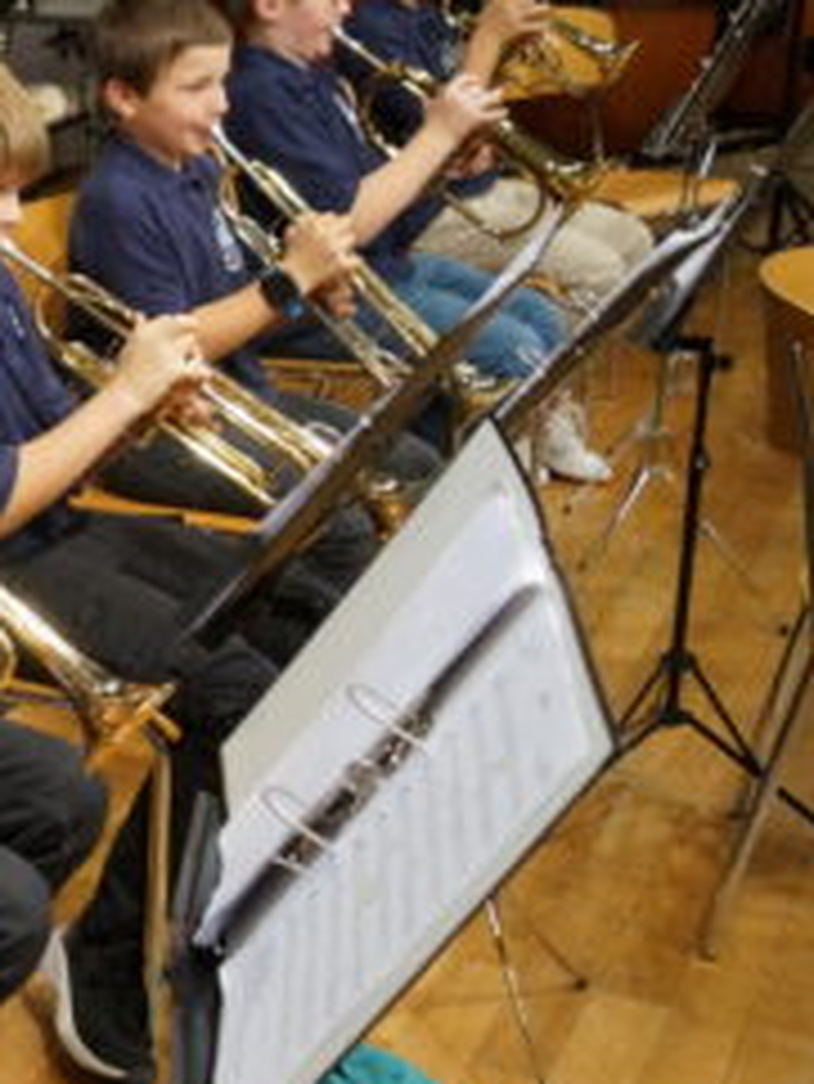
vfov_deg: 19.4
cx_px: -558
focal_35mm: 101
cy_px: 470
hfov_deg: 13.4
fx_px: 3164
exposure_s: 1/160
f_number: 4.5
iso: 2000
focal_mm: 26
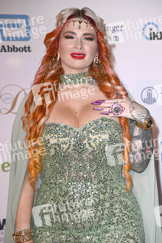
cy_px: 122
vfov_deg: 16.8
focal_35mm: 122
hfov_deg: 11.2
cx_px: 81
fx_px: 825
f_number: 5.6
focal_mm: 122
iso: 3200
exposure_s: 1/200
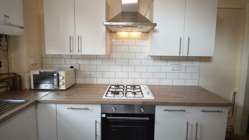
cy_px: 62
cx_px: 127
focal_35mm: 16
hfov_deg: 99.4
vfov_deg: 66.8
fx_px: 106
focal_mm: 10
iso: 400
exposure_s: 1/60
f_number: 4
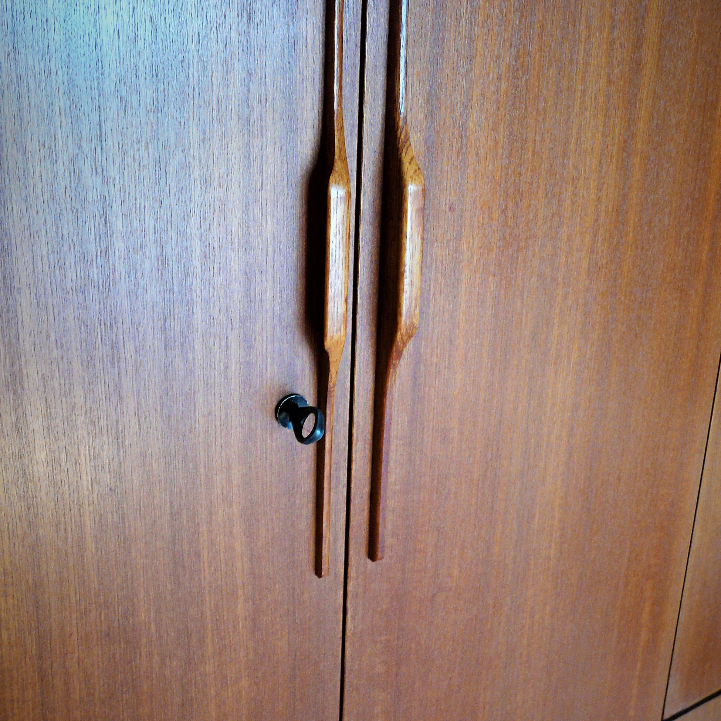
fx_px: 801
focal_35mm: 34
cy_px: 304
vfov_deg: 48.3
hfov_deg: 48.4
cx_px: 365
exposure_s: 1/30
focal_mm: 4.6
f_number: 2.8
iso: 200
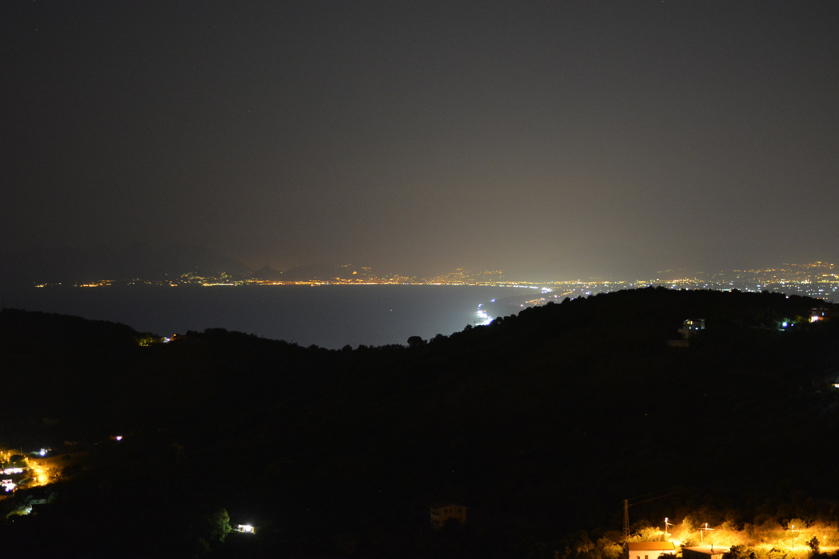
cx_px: 420
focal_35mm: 75
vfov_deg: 18.2
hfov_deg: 27.0
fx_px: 1748
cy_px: 280
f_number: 2
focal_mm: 50
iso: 1600
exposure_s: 1
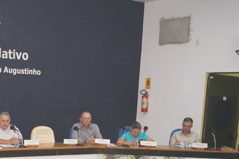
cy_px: 156
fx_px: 418
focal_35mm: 63
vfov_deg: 20.9
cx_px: 0
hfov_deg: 29.7
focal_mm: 20
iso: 640
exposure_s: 1/60
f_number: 4
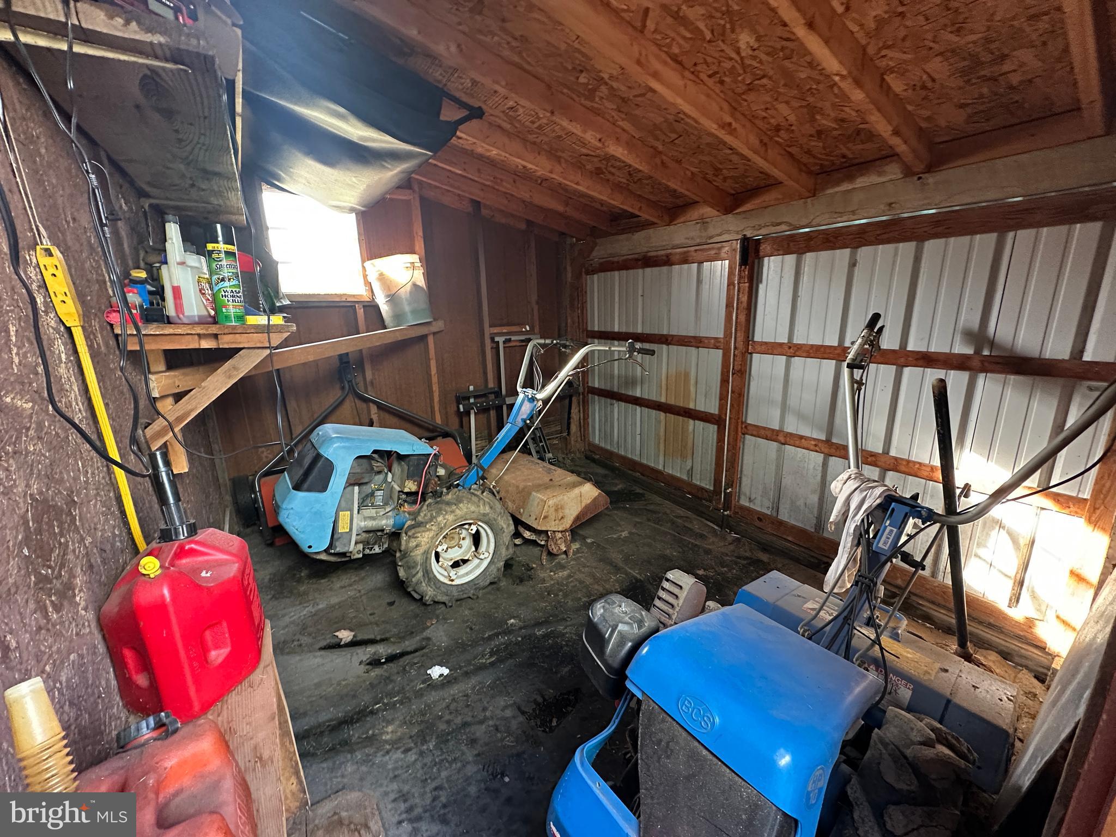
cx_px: 558
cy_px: 418
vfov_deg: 85.7
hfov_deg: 102.1
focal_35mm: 14
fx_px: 451
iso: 500
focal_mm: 2.22
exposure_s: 1/60
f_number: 2.2
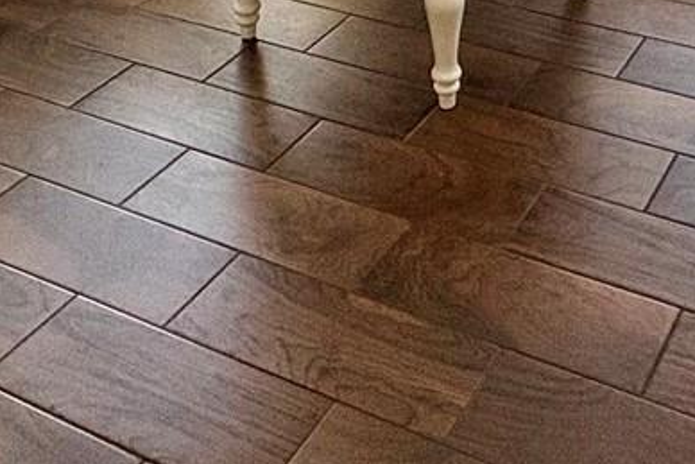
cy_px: -396
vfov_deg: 17.7
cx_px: 570
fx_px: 1159
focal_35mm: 60
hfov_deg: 32.4
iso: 100
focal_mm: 2.22
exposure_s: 1/120
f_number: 2.2
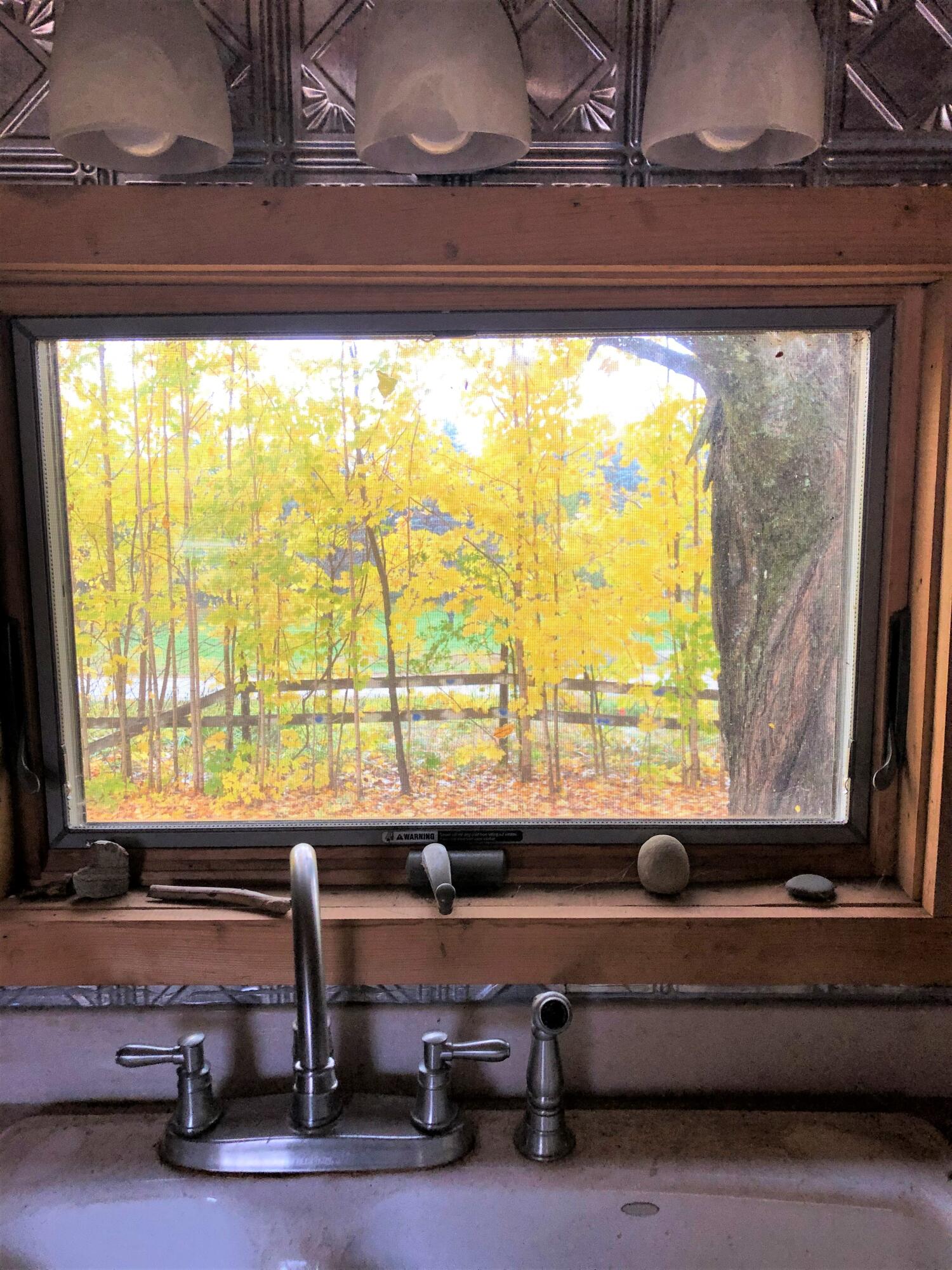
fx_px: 1027
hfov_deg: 49.7
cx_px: 476
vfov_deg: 63.4
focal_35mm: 28
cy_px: 635
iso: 32
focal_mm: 3.99
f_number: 1.8
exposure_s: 1/30
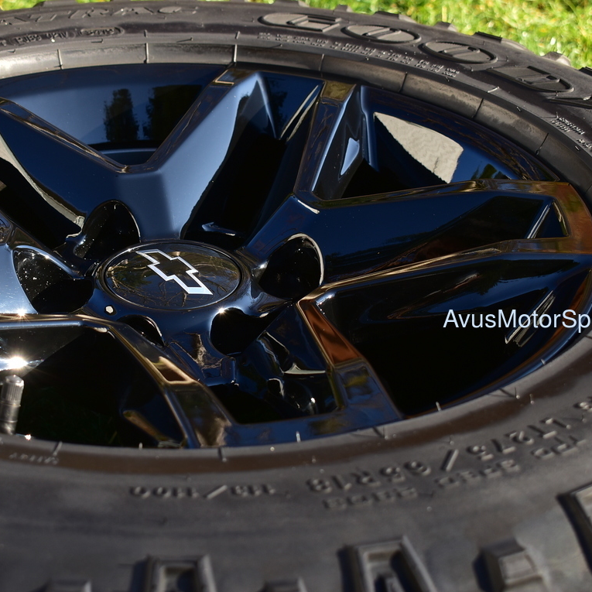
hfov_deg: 25.1
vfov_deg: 25.4
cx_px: 171
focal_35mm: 68
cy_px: 282
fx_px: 1316
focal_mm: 34
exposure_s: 1/125
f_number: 6.3
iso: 125
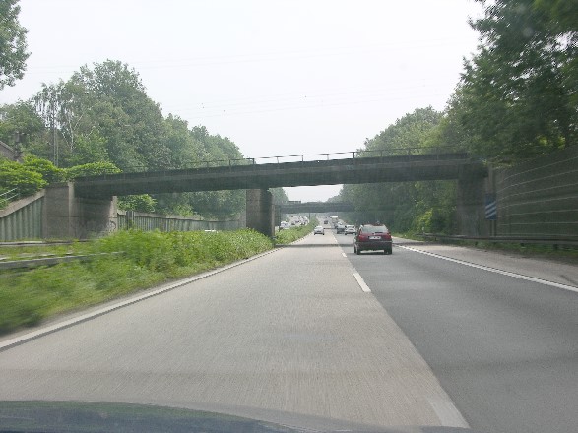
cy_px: 216
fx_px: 768
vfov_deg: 31.5
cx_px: 289
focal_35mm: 46
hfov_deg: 41.2
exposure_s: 1/96.2
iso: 50
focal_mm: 11.6
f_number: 7.5
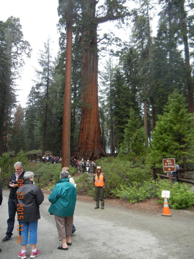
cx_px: 97
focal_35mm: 30
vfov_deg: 60.0
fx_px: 224
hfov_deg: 46.8
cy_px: 130
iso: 160
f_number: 3.5
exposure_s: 1/322
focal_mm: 5.4
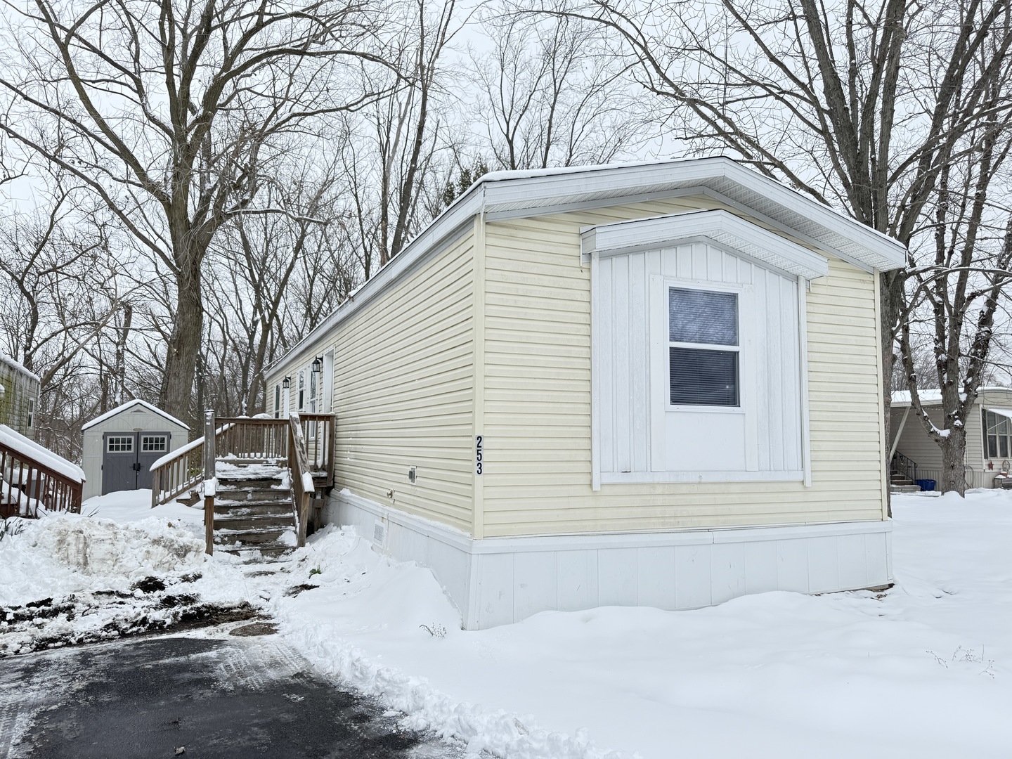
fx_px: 702
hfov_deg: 71.6
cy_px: 380
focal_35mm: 24
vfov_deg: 56.8
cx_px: 506
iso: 80
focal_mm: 6.76
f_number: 1.78
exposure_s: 1/1139
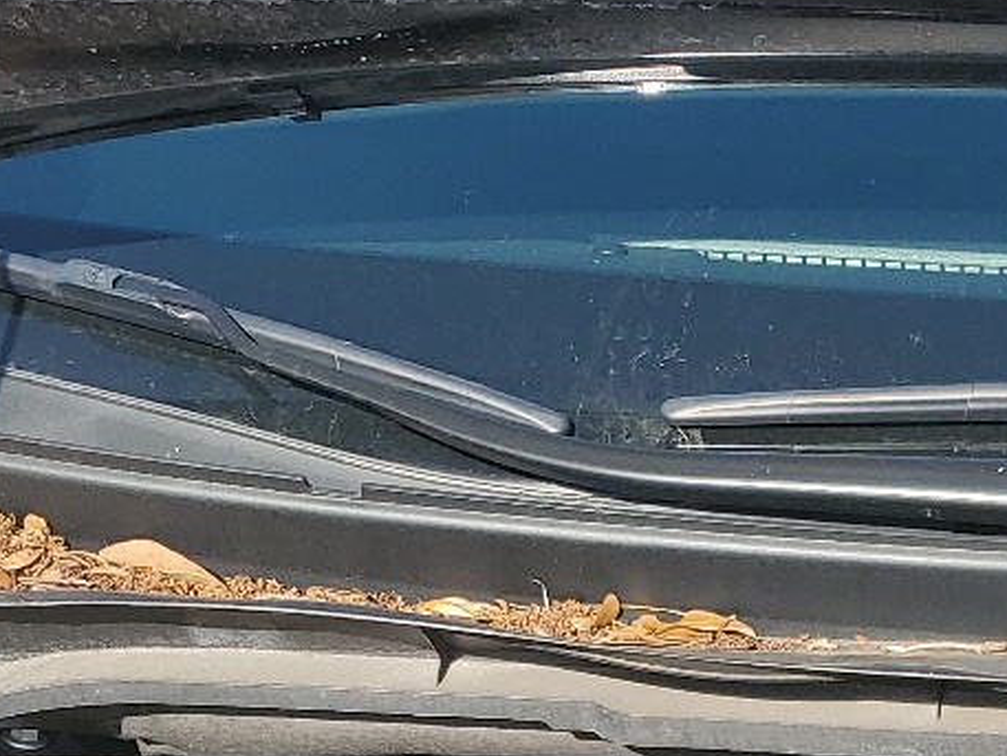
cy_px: 1184
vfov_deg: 14.9
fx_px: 2648
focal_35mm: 91
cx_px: 1104
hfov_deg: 20.5
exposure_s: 1/1667
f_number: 1.5
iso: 50
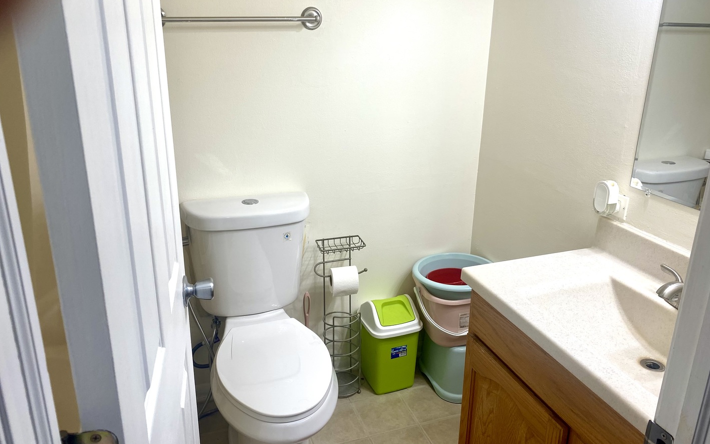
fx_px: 542
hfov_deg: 66.5
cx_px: 360
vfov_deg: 44.5
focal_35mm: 28
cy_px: 192
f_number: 1.8
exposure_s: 1/120
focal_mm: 4.25
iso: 50
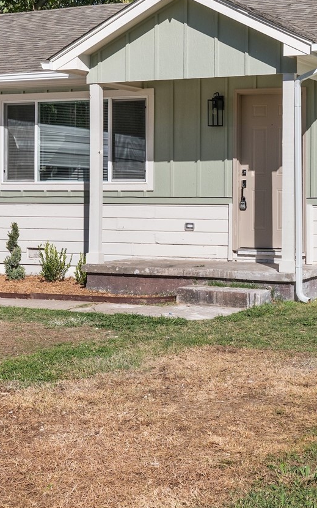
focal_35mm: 75
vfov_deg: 27.2
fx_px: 1036
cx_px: 253
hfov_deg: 17.3
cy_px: 151
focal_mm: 30
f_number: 11
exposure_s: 1/320
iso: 640
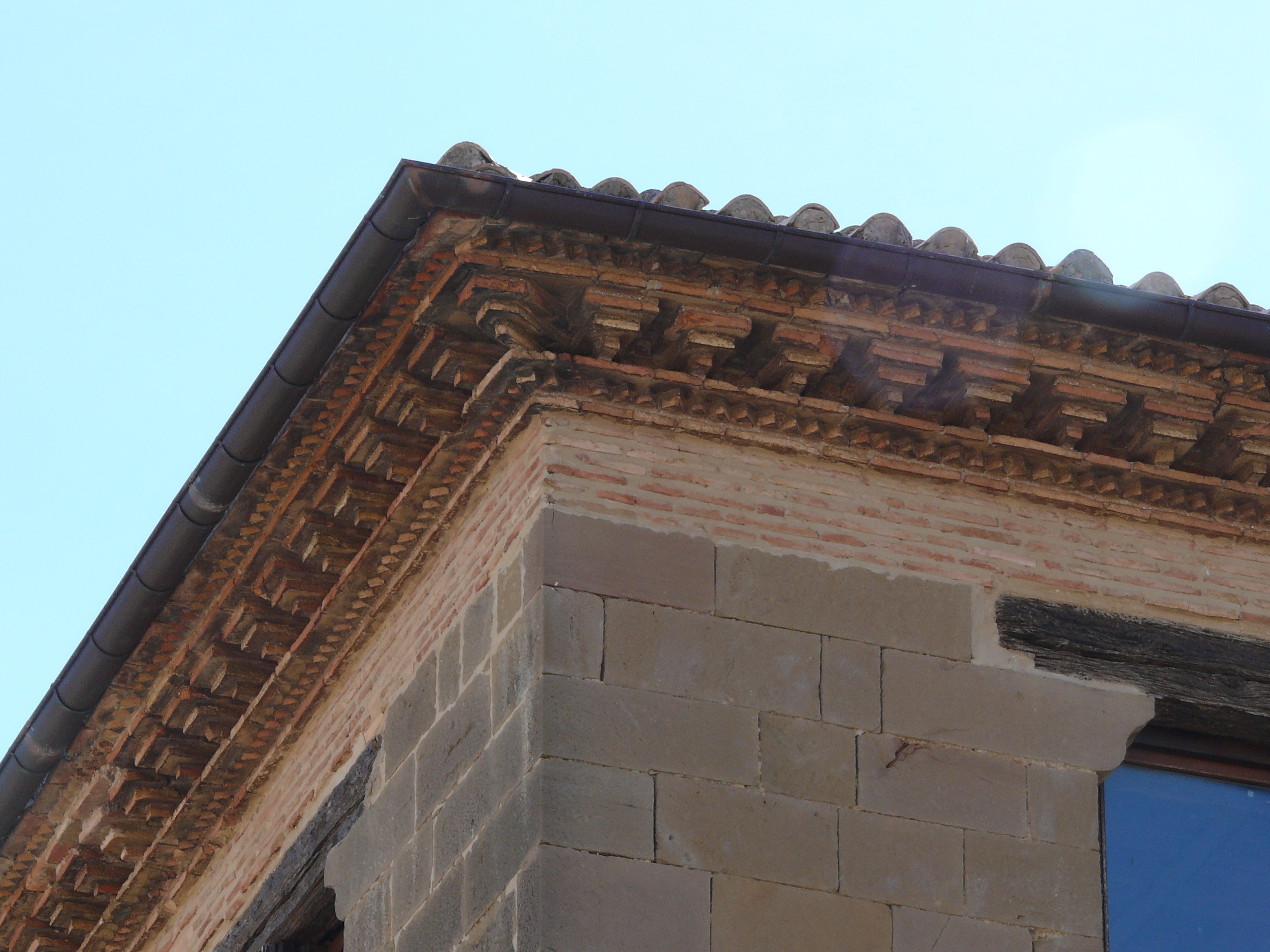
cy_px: 466
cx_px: 568
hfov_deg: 9.2
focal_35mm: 216
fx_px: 7925
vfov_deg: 6.9
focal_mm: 39
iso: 100
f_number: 10
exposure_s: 1/80
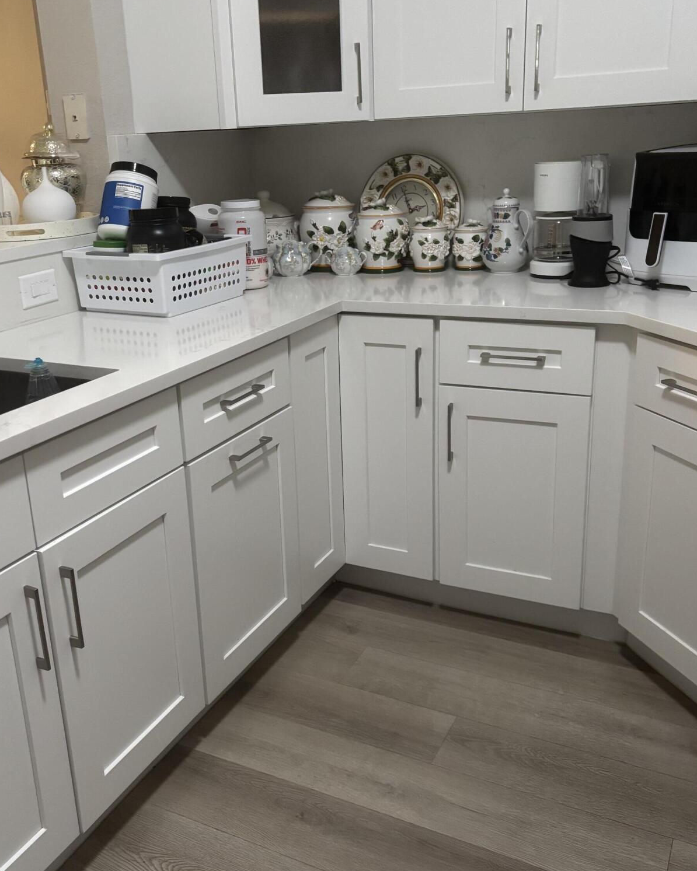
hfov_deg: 43.2
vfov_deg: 52.8
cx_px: 299
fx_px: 877
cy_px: 416
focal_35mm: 34
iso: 400
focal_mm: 5.96
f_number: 1.6
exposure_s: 1/40
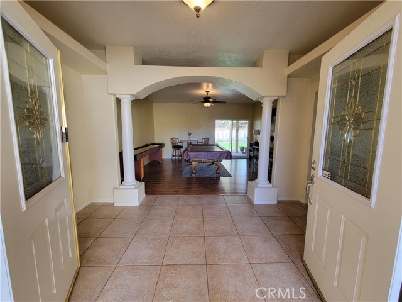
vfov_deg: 89.9
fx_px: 151
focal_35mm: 13
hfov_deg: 106.2
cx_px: 201
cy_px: 151
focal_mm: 2.2
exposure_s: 1/60
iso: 100
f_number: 2.2
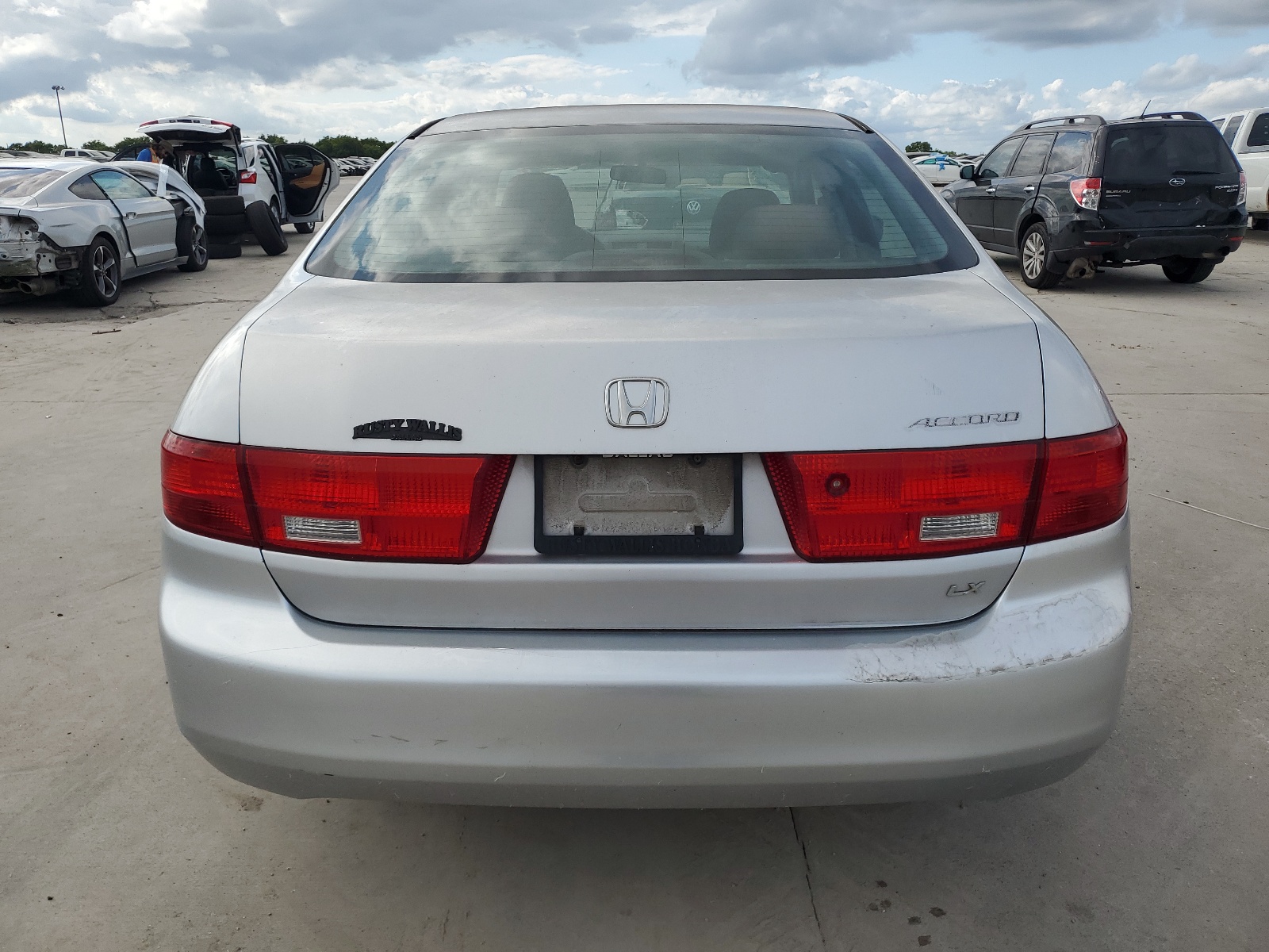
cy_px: 476
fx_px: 953
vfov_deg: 53.1
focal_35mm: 26
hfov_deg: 67.3
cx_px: 634
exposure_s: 1/3333
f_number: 1.5
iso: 50
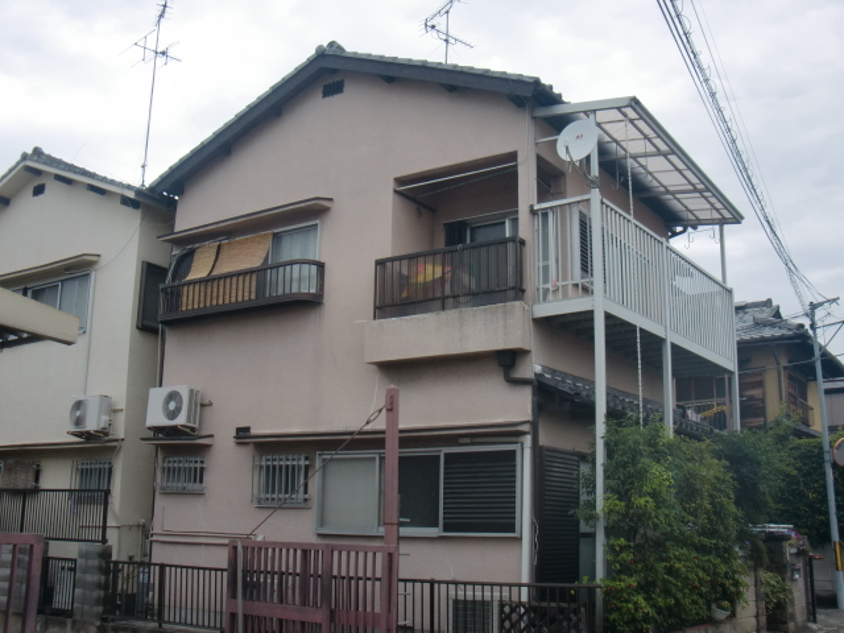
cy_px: 316
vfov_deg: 37.7
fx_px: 927
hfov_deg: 49.0
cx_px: 422
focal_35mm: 38
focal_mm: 6.66
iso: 64
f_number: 3.9
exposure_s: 1/250
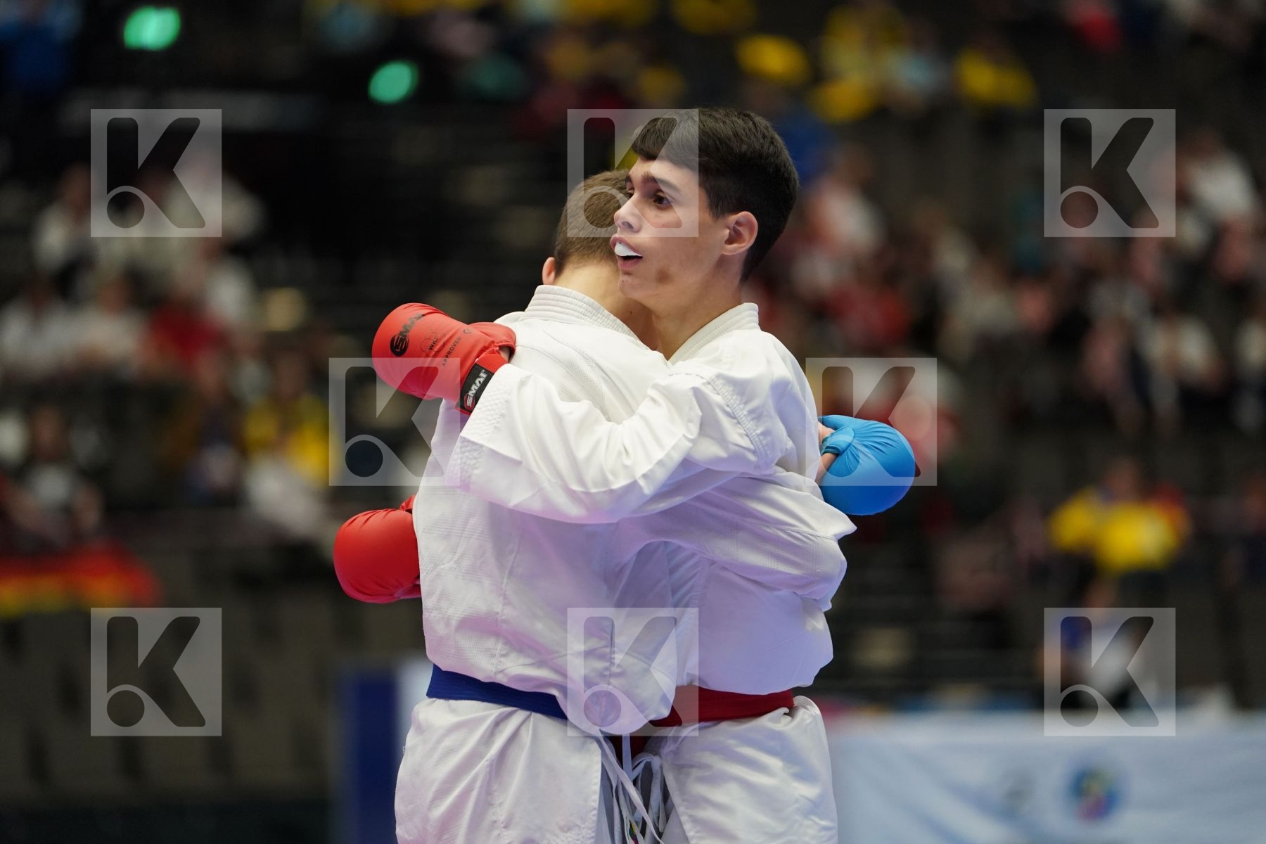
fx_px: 6365
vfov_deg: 7.6
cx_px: 633
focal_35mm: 181
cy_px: 422
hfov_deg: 11.4
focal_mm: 181
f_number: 2.8
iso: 2500
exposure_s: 1/1000
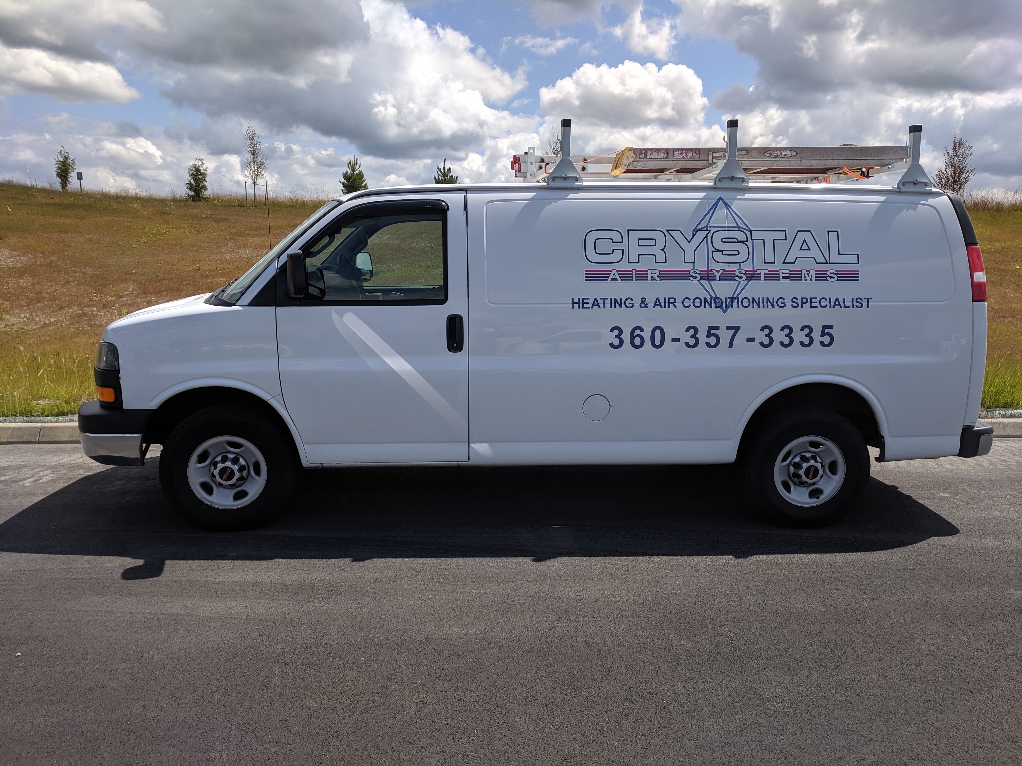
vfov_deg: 53.1
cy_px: 383
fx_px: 768
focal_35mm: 26
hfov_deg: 67.3
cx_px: 511
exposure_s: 1/2387
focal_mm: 4.67
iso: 44
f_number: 2
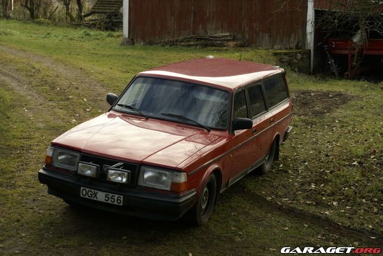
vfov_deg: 18.2
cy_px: 128
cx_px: 192
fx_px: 799
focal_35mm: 75
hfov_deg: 27.0
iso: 400
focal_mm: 50
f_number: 5.6
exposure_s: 1/400
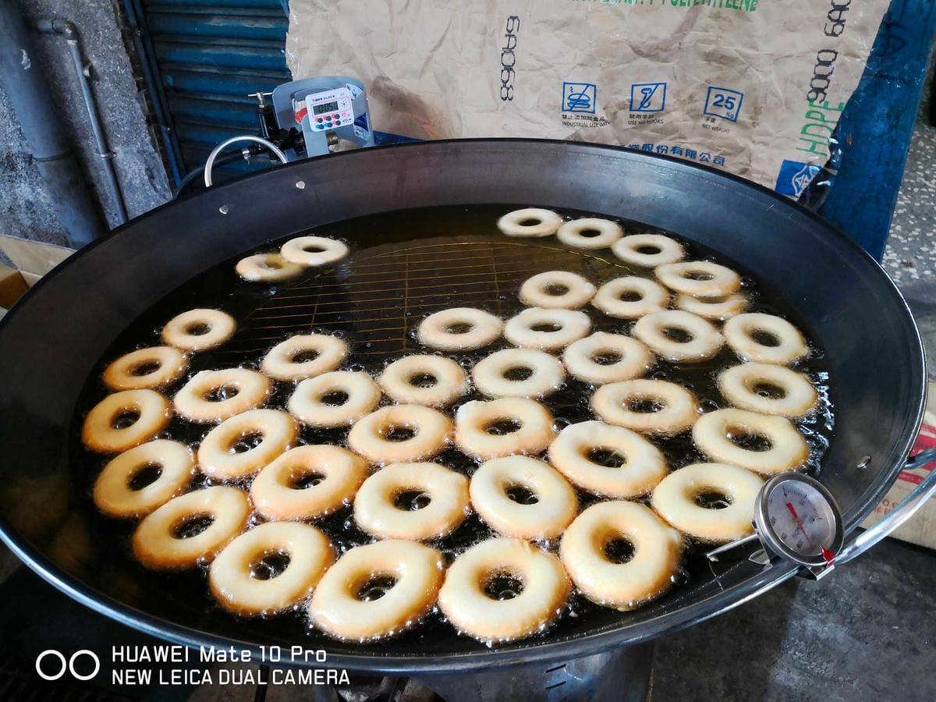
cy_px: 351
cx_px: 468
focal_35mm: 27
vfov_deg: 51.4
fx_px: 730
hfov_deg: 65.3
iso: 160
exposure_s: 1/40
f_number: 1.6
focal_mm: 3.95
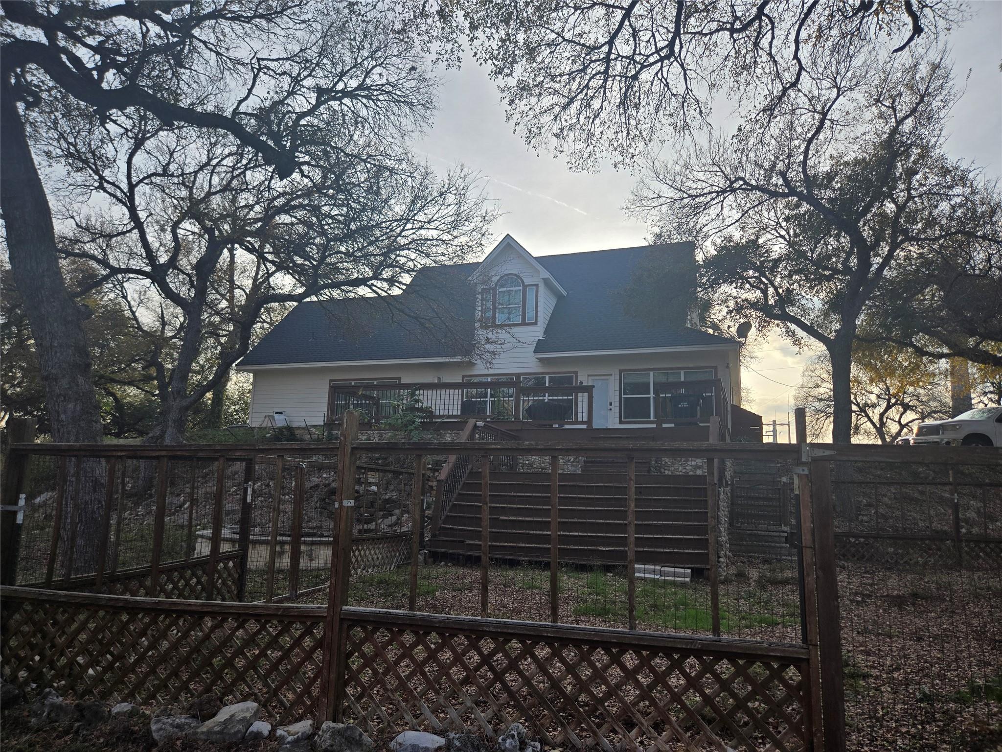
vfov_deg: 58.9
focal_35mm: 23
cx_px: 501
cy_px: 376
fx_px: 666
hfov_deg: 73.9
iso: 25
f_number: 1.8
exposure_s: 1/1650
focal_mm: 5.4
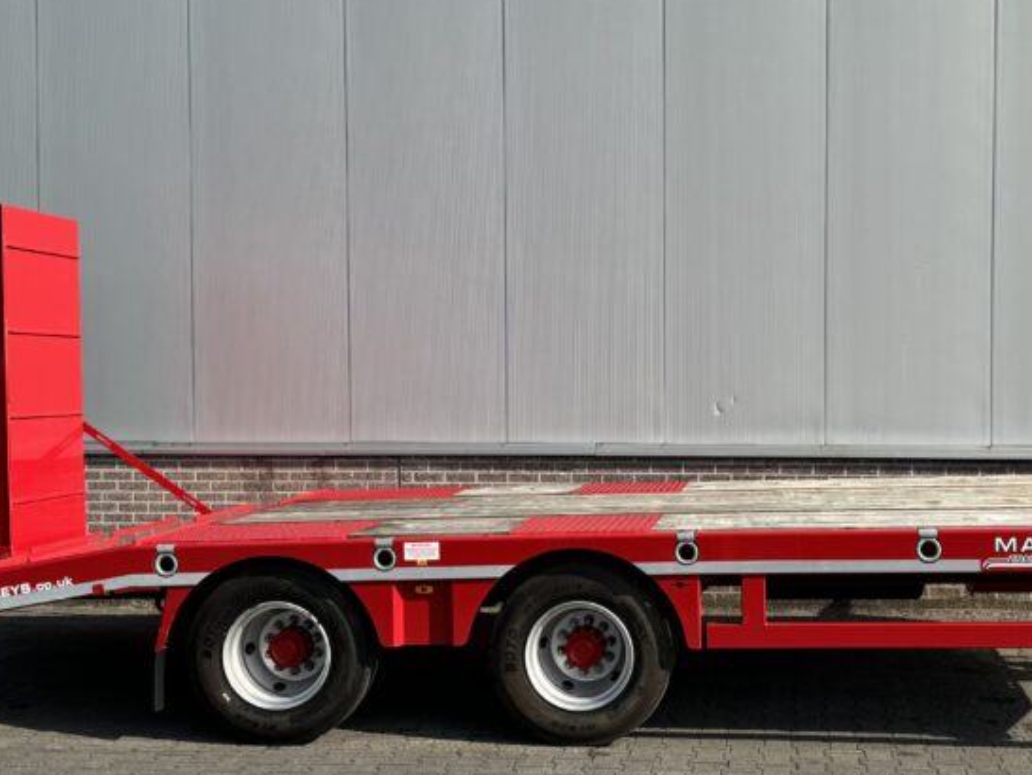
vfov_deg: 32.2
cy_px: 395
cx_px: 673
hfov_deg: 41.6
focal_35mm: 45
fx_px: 1342
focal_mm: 6.76
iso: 80
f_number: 1.78
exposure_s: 1/2710
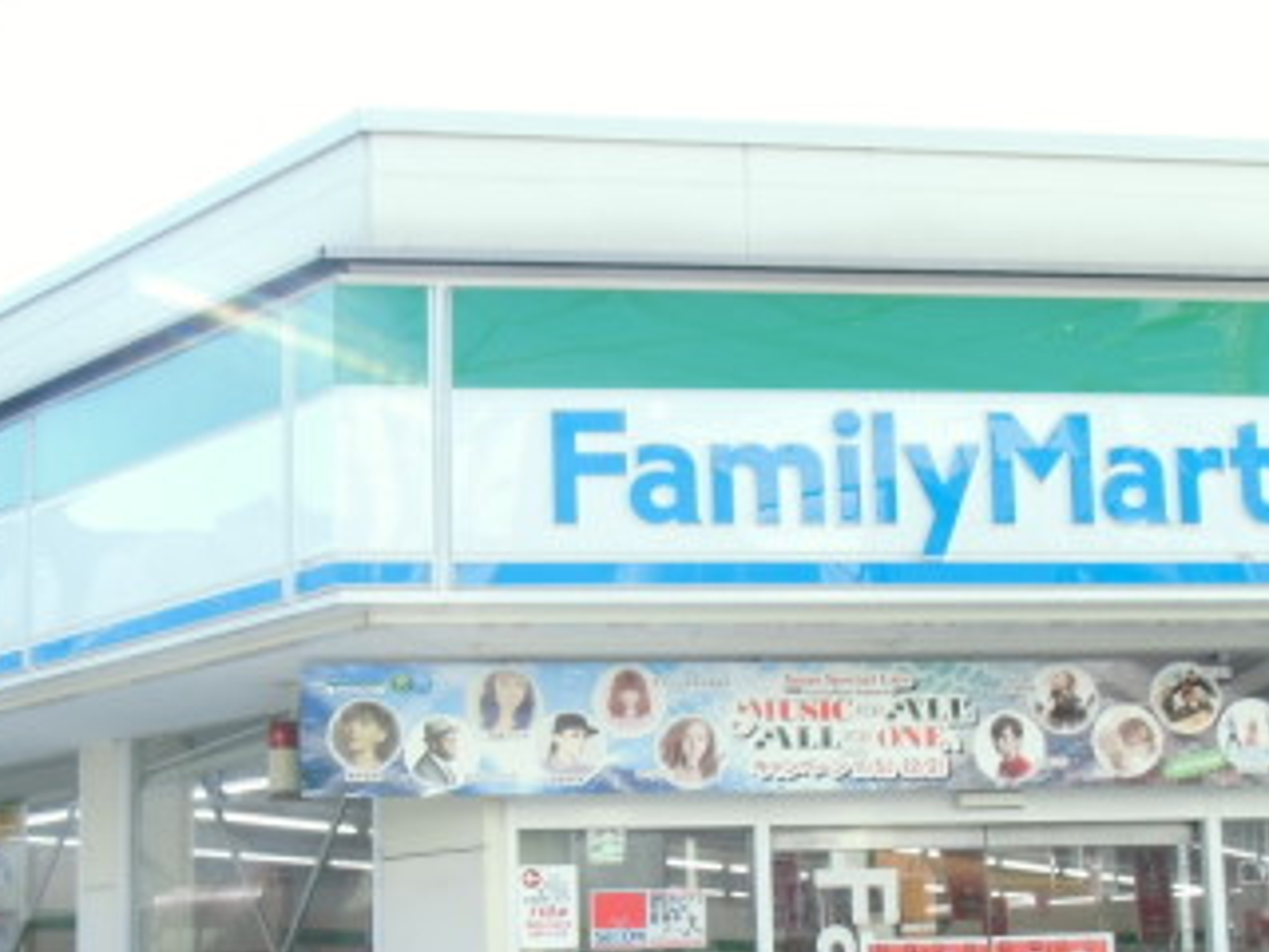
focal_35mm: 48
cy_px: 833
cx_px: 638
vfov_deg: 29.2
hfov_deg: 39.7
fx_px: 1760
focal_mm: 4.24
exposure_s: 1/125
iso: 64
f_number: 3
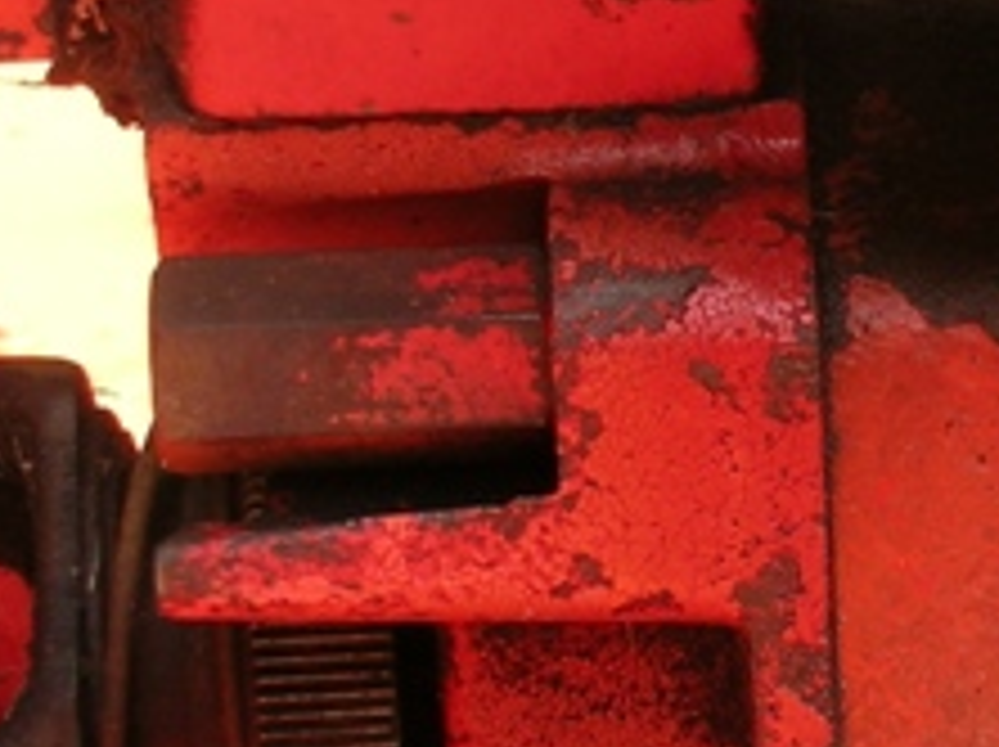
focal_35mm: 220
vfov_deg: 6.7
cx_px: 1678
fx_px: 6342
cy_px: 608
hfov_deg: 8.7
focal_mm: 12.6
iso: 50
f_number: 4.7
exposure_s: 1/99.5
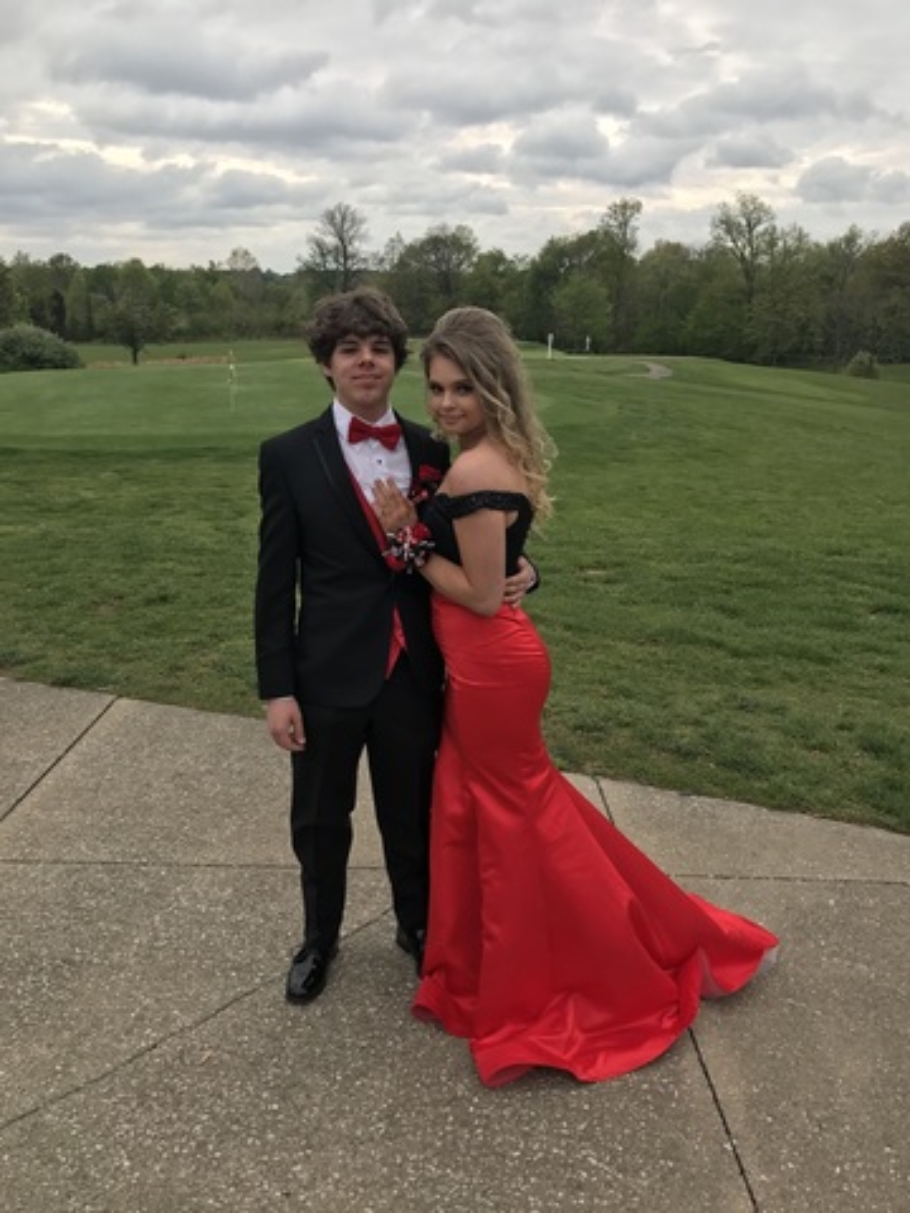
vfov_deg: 63.4
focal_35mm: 28
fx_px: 981
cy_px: 606
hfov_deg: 49.7
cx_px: 455
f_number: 1.8
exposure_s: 1/1650
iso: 20
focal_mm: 3.99
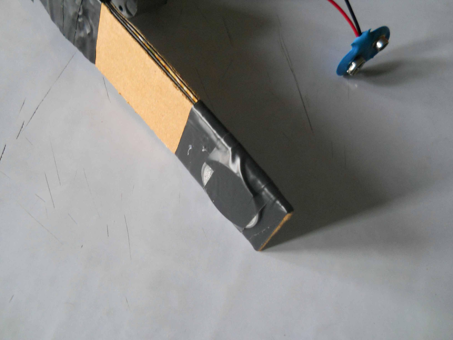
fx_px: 537
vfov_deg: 35.1
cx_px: 226
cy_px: 170
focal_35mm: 41
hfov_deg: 45.8
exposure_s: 1/60
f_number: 3.1
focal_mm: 6.72
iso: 400
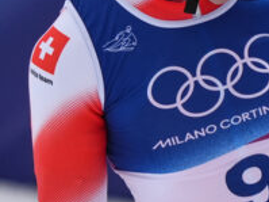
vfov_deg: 0.6
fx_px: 18165
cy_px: 127
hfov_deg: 0.8
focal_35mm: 2339
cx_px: 103
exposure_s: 1/2000
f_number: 6.3
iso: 500
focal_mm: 485
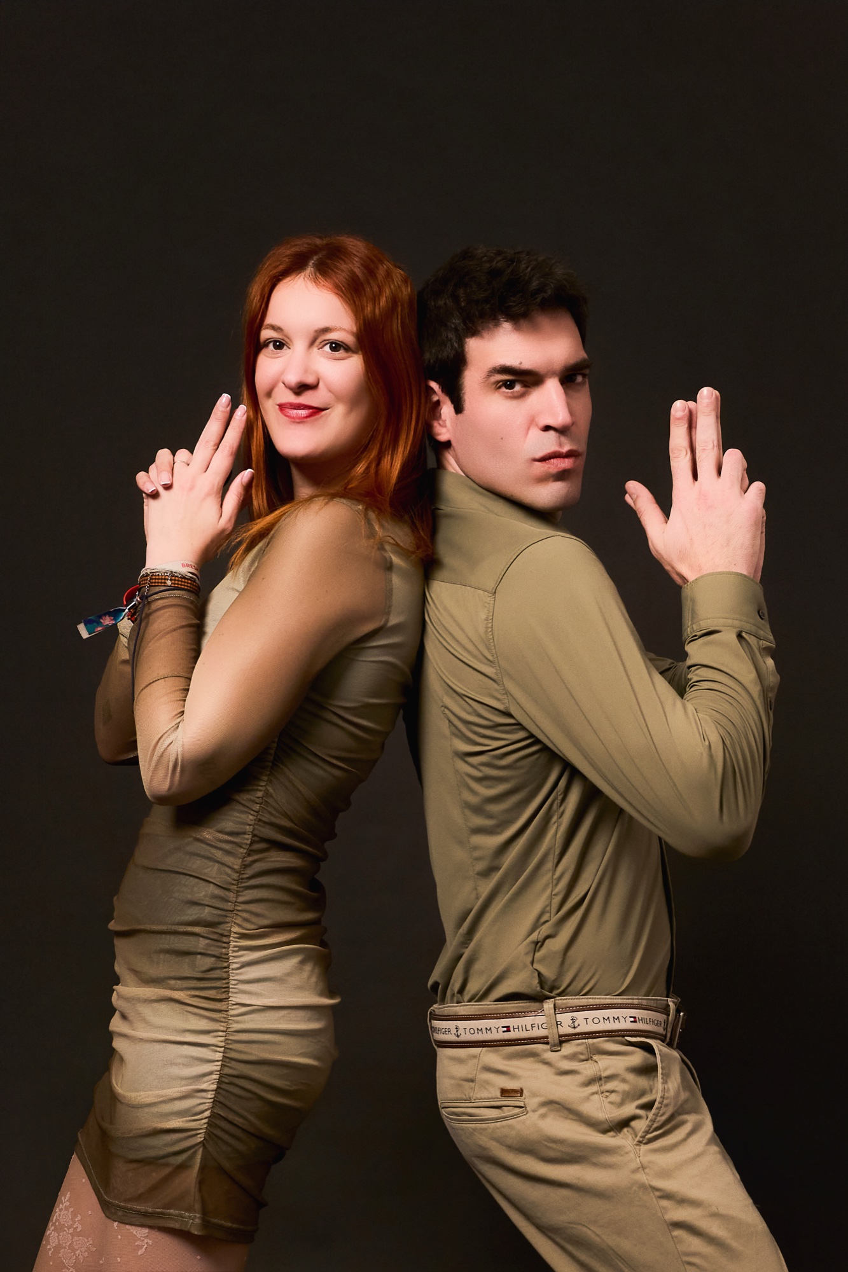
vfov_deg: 54.4
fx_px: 1237
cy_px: 636
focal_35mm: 35
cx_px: 424
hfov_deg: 37.8
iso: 640
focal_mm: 35
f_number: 6.3
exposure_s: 1/250
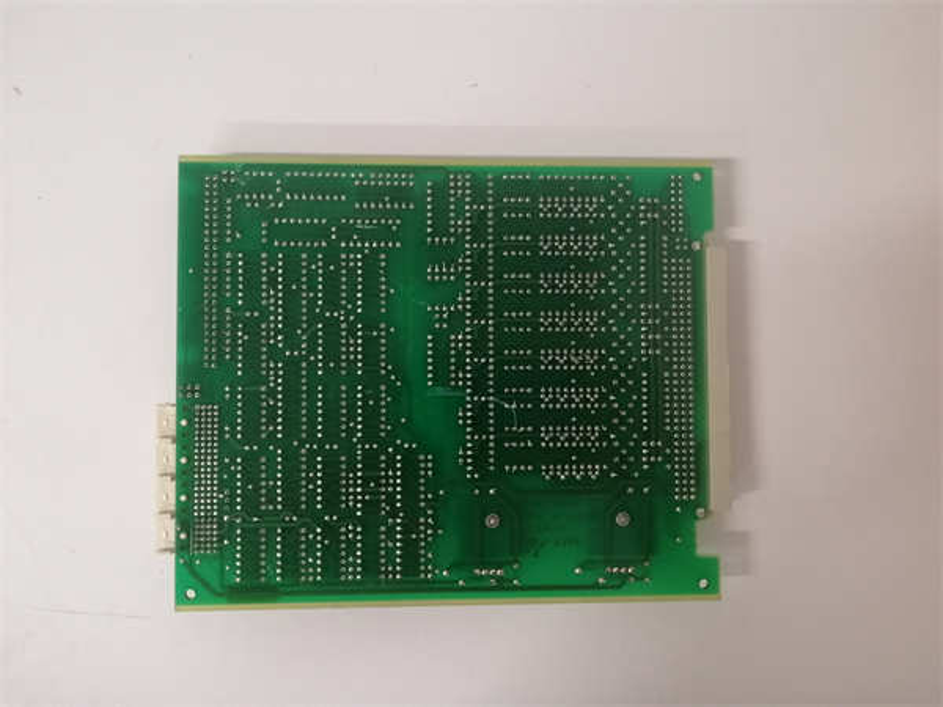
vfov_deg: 53.1
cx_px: 472
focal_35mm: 26
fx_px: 708
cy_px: 354
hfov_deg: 67.3
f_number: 2.2
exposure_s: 1/50
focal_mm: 3.81
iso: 400
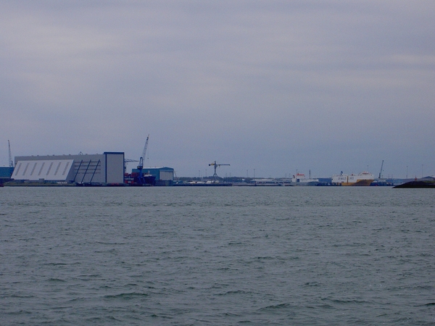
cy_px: 163
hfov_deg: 17.0
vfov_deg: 12.8
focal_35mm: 116
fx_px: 1458
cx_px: 218
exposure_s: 1/400
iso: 200
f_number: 8.3
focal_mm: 24
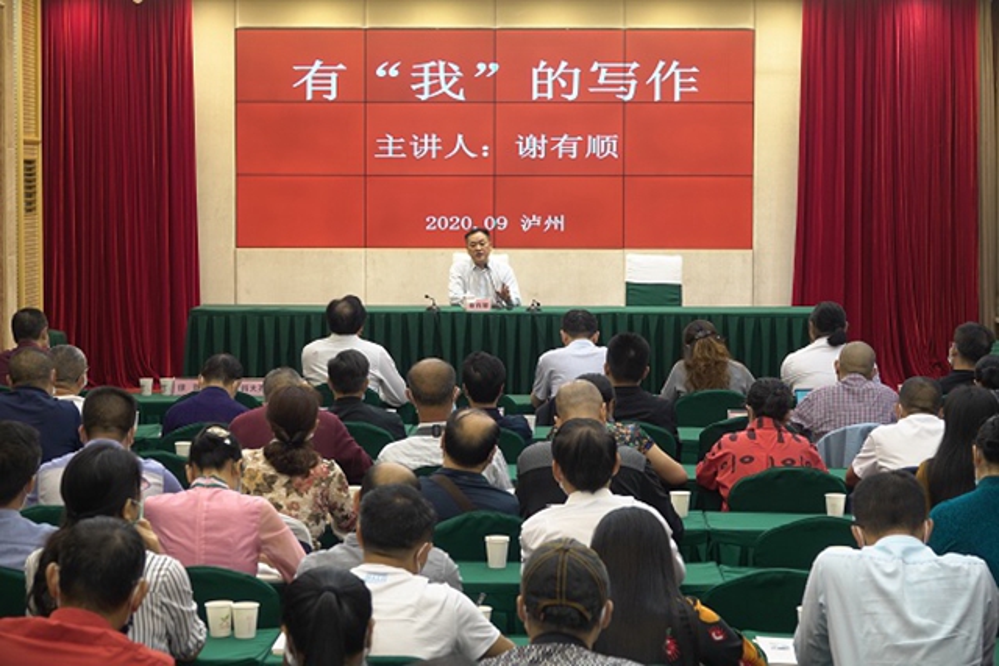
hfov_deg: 23.9
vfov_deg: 16.1
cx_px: 500
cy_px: 333
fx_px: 2359
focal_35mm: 85
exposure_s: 1/15
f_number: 3.5
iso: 200
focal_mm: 31.33
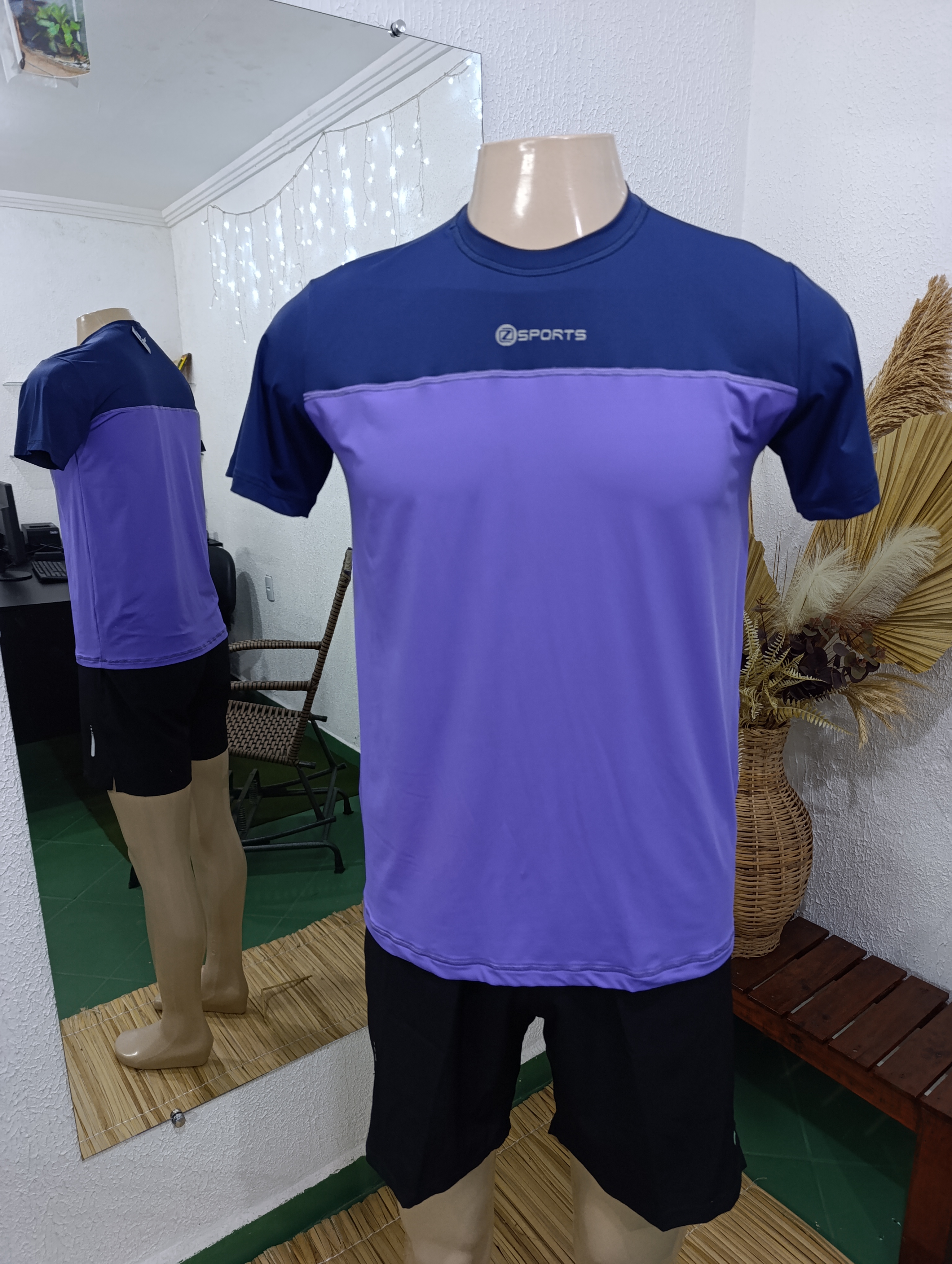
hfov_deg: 59.0
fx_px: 841
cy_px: 632
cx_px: 476
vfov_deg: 73.8
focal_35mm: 23
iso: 1250
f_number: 1.6
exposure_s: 1/60
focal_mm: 6.14
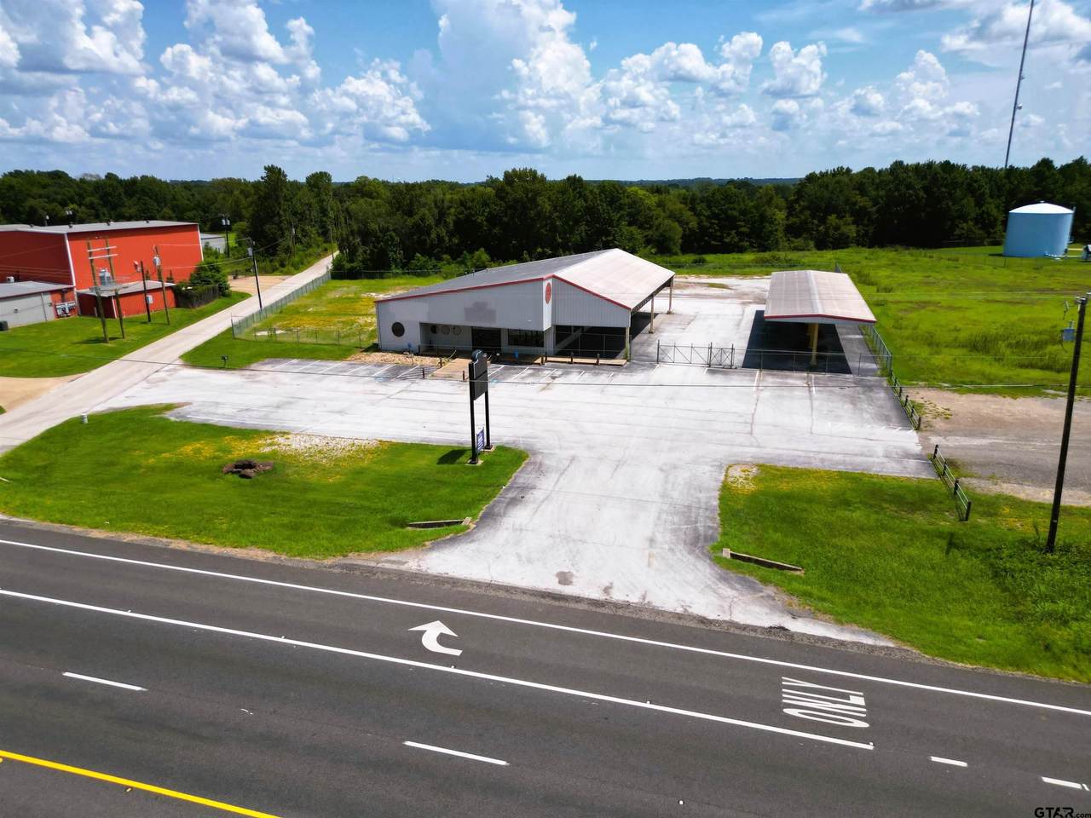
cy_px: 409
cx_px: 546
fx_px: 756
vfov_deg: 56.8
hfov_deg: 71.6
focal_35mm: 24
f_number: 1.7
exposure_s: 1/4000
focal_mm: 6.72
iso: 110
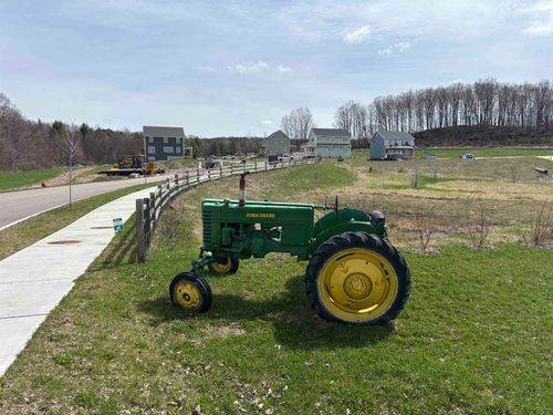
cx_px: 276
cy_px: 208
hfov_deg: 67.3
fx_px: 415
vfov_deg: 53.1
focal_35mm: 26
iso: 50
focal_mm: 5.96
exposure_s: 1/4630
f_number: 1.6
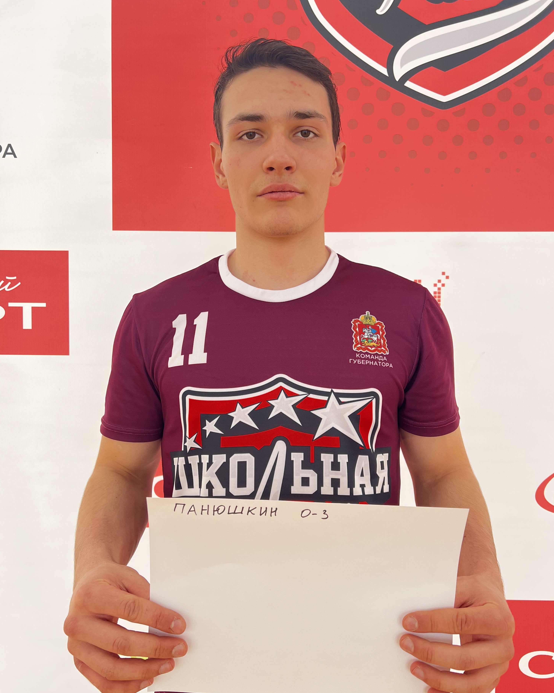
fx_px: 574
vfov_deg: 62.2
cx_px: 285
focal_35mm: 28
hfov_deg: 51.5
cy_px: 366
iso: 80
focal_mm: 5.7
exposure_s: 1/121
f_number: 1.5
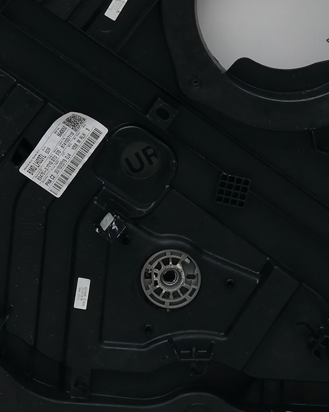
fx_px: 1558
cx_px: 68
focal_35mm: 128
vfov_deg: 14.9
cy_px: 75
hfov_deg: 12.0
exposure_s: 1/50
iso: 200
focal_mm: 20
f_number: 5.6
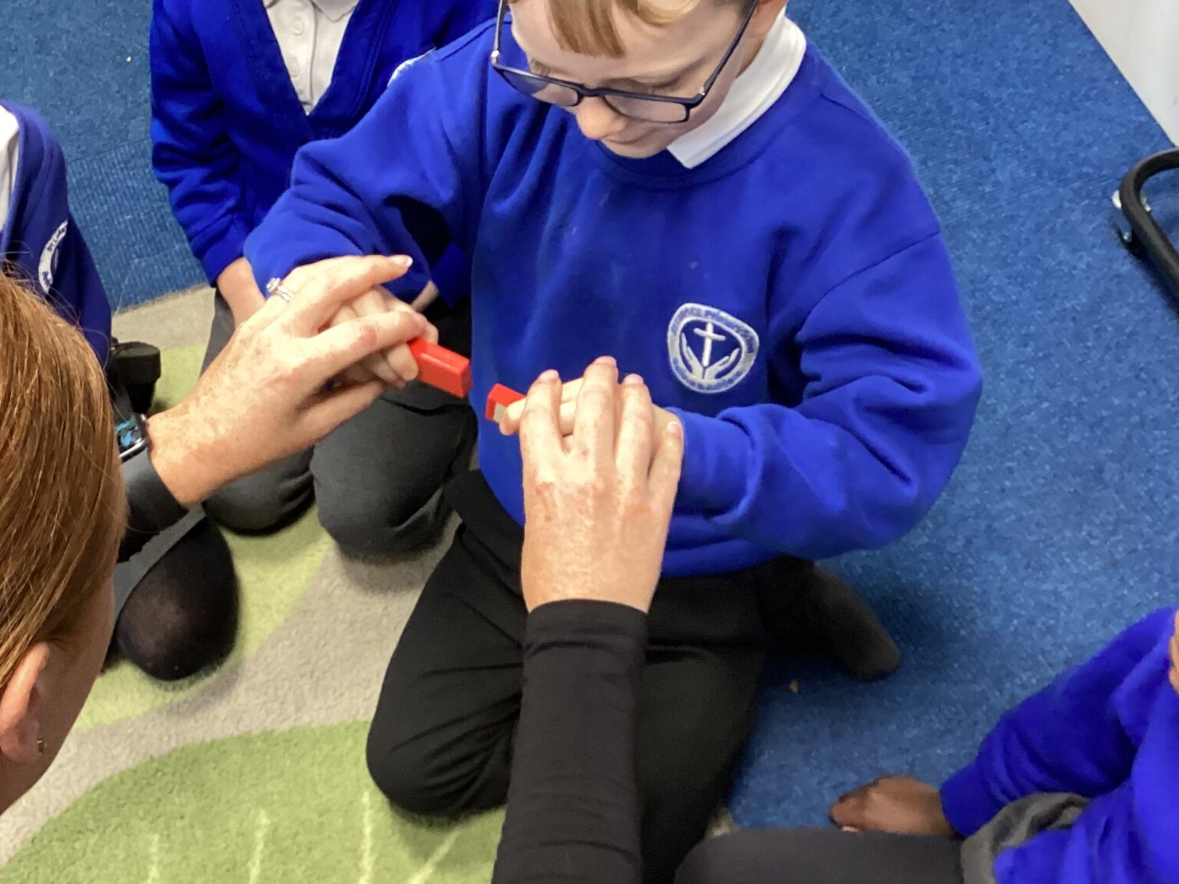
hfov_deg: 36.7
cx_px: 486
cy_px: 510
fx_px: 1771
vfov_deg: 28.0
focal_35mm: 52
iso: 320
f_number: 2.4
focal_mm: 3.3
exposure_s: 1/33
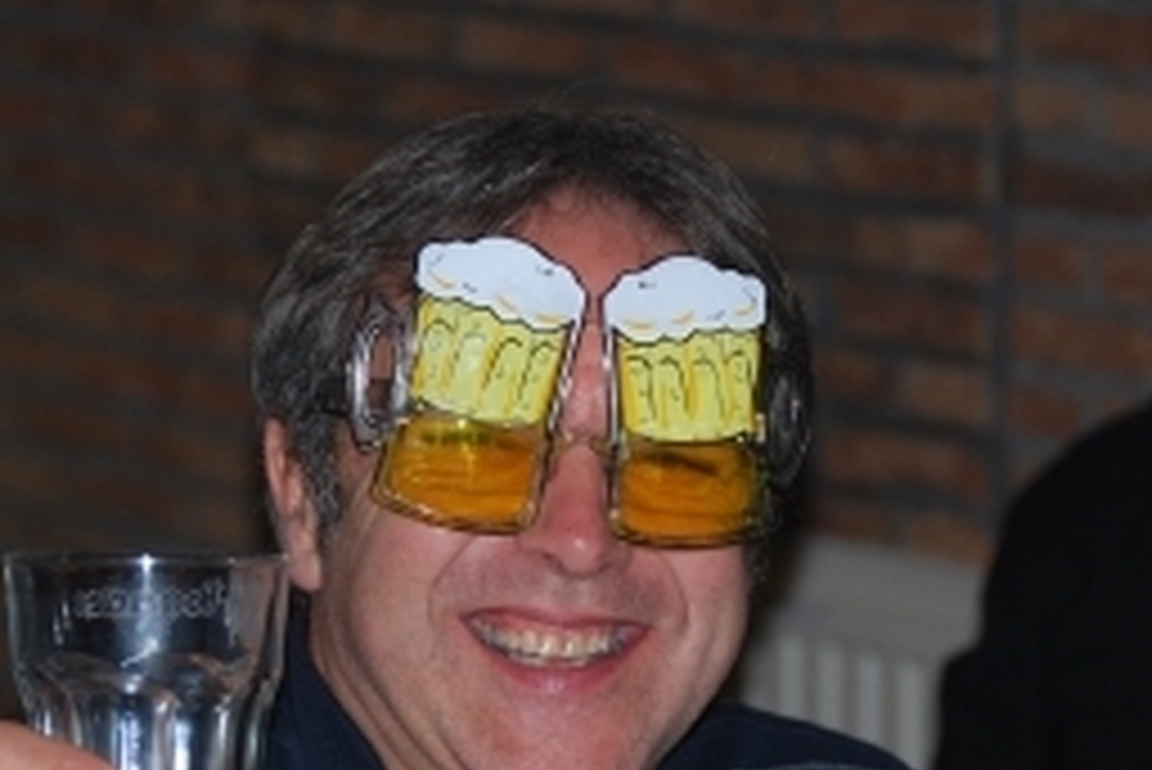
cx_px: 594
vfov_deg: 5.9
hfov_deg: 8.9
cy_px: 696
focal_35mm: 232
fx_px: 7428
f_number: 4.2
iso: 200
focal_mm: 66
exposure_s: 1/60
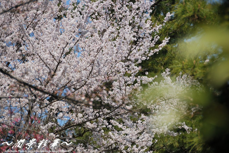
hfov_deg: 6.9
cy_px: 76
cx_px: 114
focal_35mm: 300
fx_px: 1909
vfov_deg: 4.6
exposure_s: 1/500
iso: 100
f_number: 5.6
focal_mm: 200
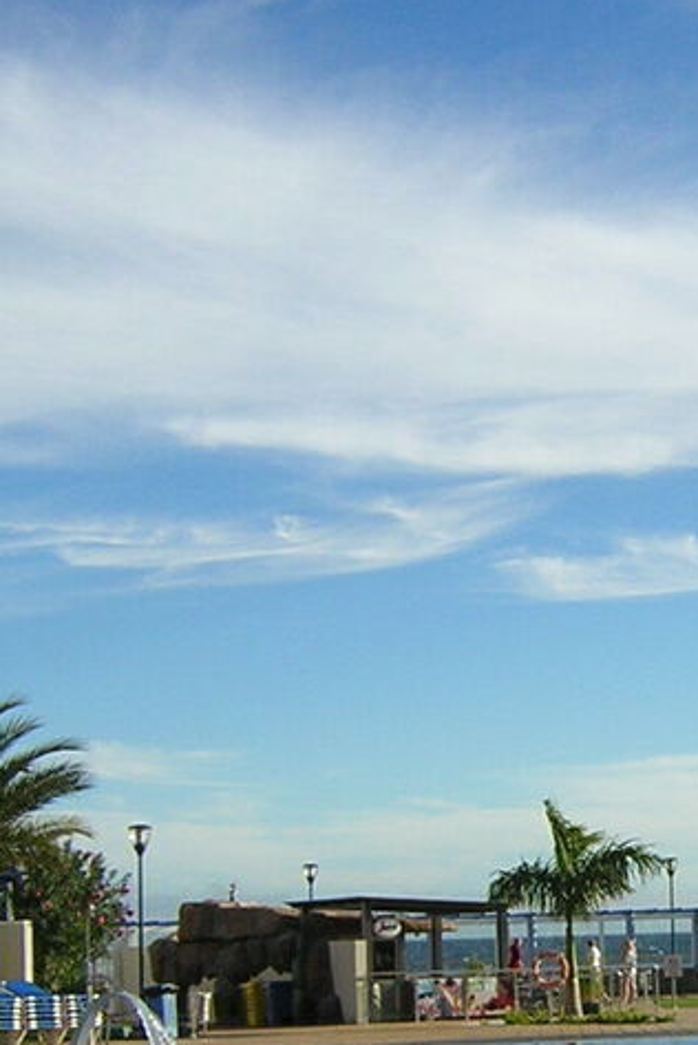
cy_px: 751
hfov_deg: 16.5
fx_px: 2352
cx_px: 707
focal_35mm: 81
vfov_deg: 24.8
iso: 100
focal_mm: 4.7
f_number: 5.2
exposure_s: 1/362
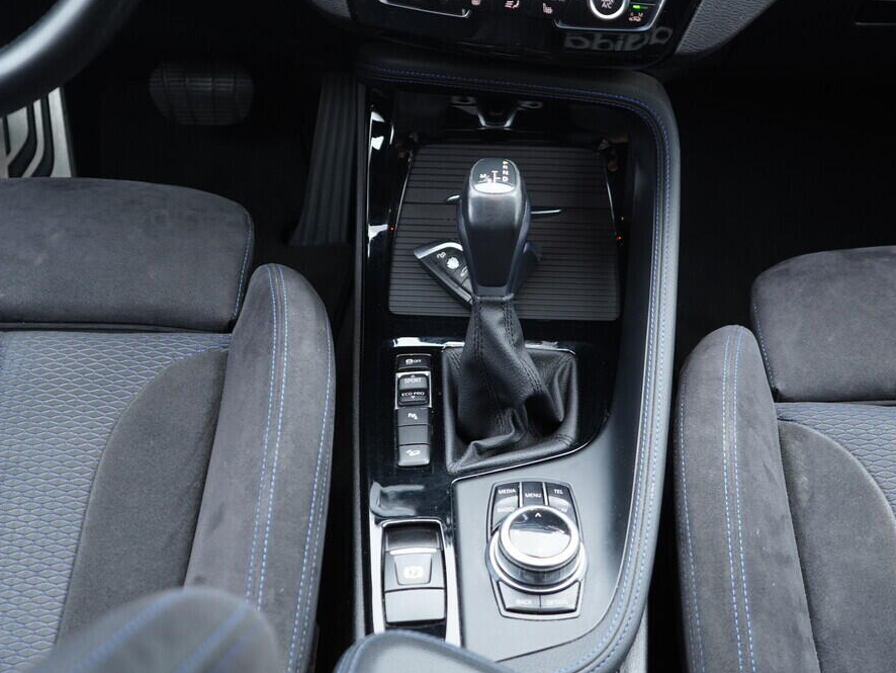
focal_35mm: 40
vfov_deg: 36.0
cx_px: 495
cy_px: 333
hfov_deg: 46.7
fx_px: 1036
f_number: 2.8
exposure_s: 1/40
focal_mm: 24
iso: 640
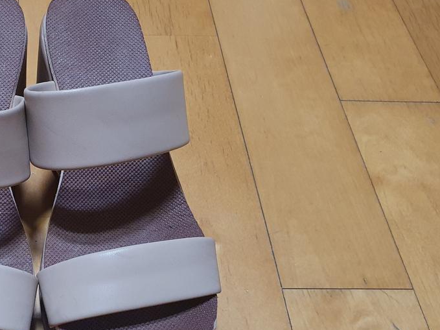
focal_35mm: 49
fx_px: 623
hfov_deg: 36.8
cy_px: 193
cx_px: 56
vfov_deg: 29.6
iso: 400
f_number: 2.4
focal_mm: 4.32
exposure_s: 1/40
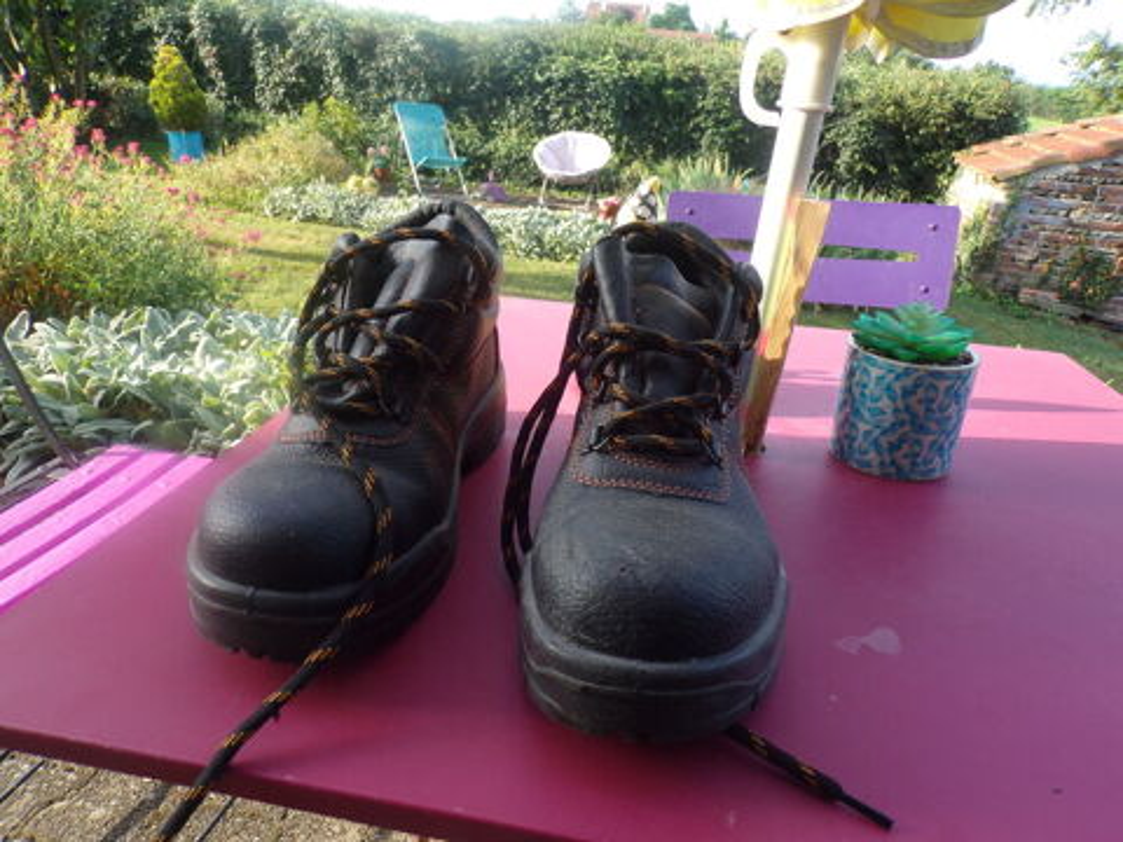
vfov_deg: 56.8
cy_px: 421
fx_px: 779
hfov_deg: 71.6
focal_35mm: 24
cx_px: 562
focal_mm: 4.3
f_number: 4.3
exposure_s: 1/85
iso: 80
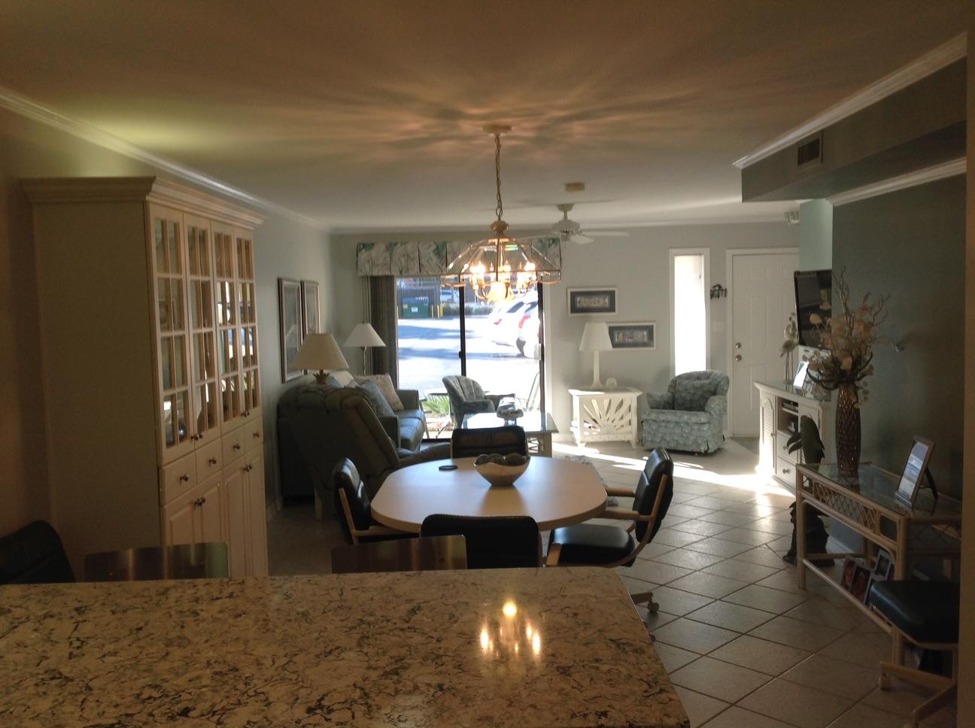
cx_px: 488
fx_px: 984
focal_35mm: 35
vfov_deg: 40.6
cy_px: 364
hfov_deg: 52.7
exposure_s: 1/120
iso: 64
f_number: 2.4
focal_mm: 4.28
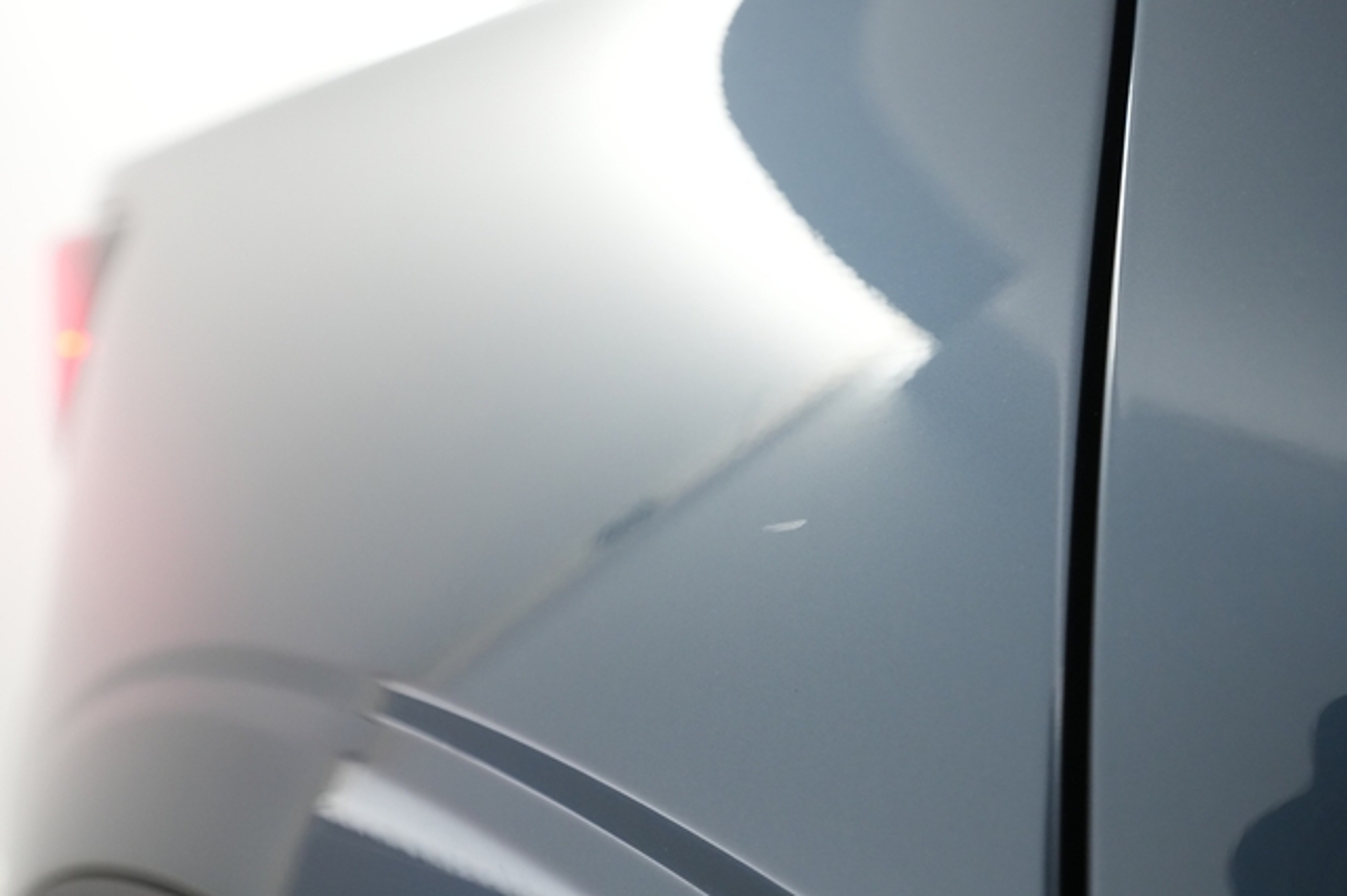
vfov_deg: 46.4
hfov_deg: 65.5
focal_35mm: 28
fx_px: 1047
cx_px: 674
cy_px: 448
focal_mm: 28
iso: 4000
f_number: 4.5
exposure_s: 1/100
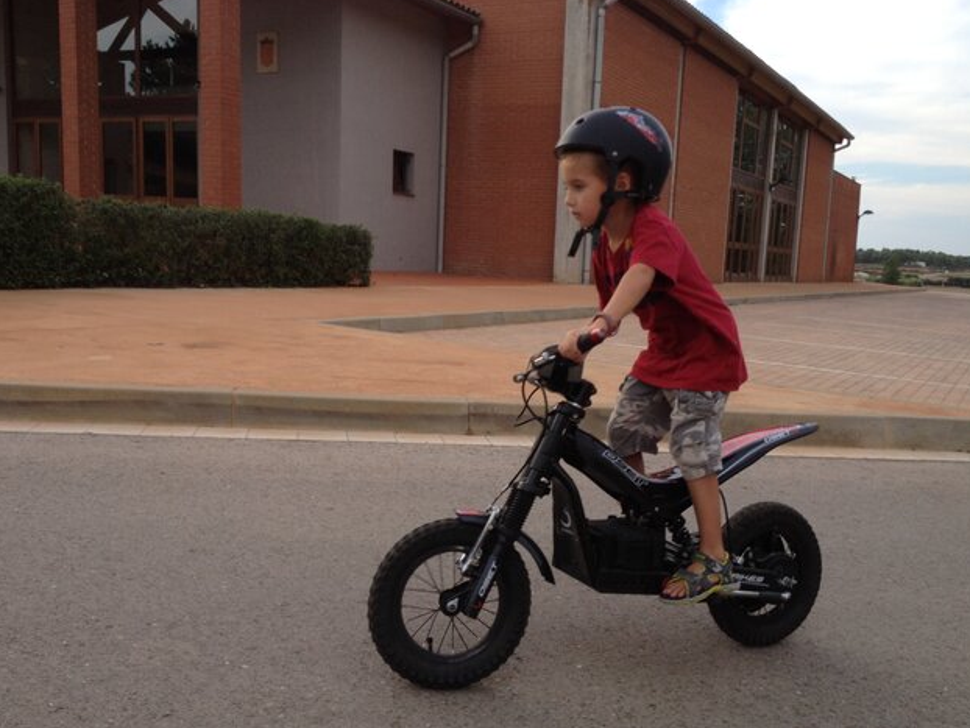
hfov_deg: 51.3
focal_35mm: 36
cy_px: 366
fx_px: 1009
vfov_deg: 39.7
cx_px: 493
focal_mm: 4.28
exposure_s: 1/563
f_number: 2.4
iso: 50
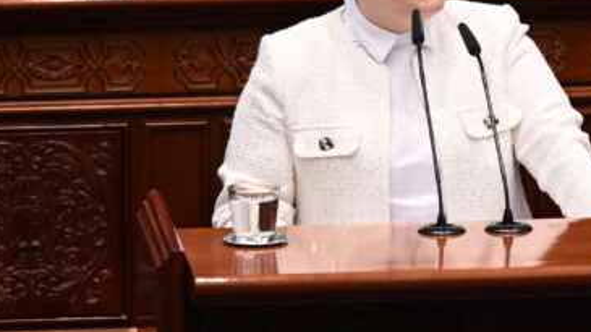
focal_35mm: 613
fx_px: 9603
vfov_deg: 2.0
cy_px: -5
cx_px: 440
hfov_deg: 3.5
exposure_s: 1/250
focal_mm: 200
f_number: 2.8
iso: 1250
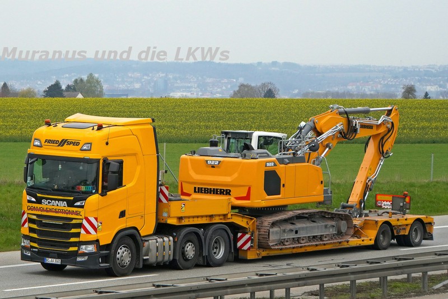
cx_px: 224
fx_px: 1573
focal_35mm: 126
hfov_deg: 16.2
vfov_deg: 10.8
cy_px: 150
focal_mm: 84.3
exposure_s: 1/3200
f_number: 6.3
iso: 800
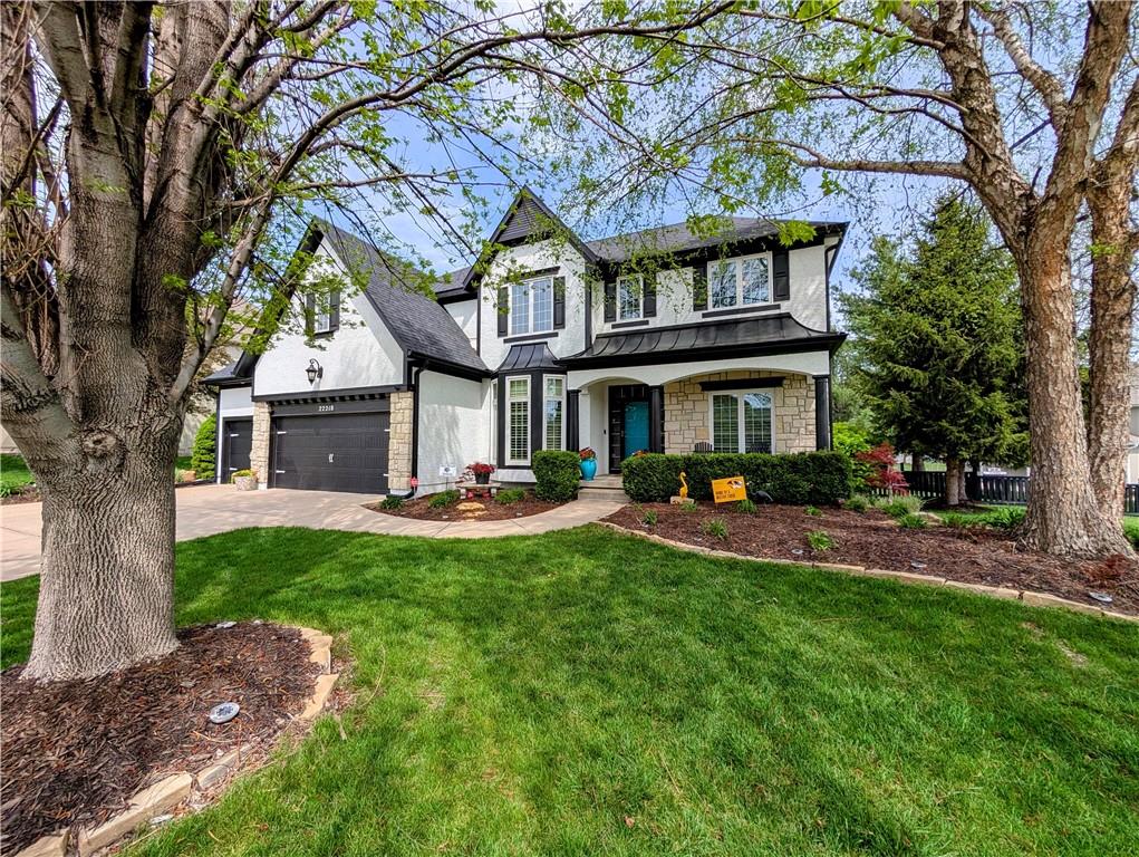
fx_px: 395
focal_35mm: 12
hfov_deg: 110.5
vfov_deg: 94.6
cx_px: 570
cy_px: 428
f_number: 1.7
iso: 51
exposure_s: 1/2342
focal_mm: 2.02
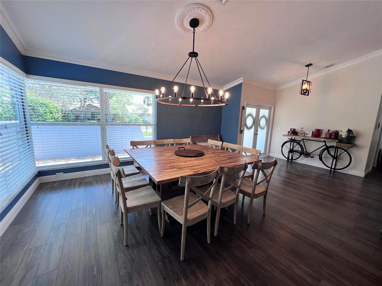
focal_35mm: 13
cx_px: 191
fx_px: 143
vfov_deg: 89.9
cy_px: 143
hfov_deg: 106.2
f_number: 1.8
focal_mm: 1.57
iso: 64
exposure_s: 1/120
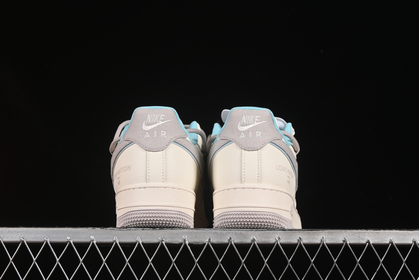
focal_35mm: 75
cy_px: 140
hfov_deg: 27.0
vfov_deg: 18.2
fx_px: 873
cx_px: 210
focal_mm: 50
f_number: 8
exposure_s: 1/80
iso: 160
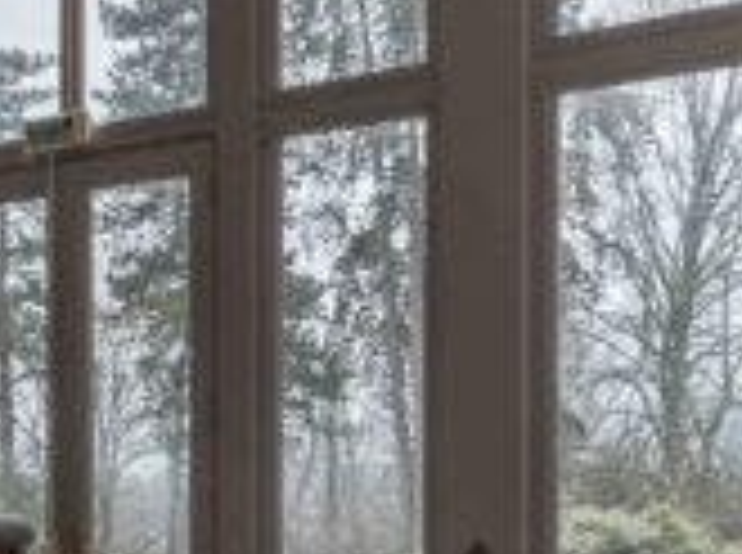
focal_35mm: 63
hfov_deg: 29.7
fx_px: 1347
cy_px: 590
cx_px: 103
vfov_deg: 22.1
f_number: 11
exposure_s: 1/25
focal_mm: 14
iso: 200
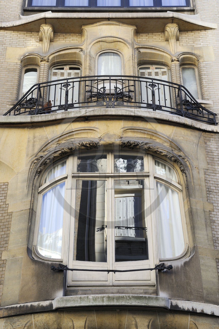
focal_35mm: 56
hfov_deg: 24.2
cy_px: 164
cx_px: 110
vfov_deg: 35.7
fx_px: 512
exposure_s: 1/100
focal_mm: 56
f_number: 6.3
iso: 200
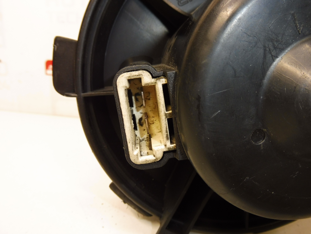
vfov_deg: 46.8
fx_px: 270
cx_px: 156
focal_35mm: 30
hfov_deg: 60.0
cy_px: 117
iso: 200
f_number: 3.5
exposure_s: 1/60
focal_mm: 5.4
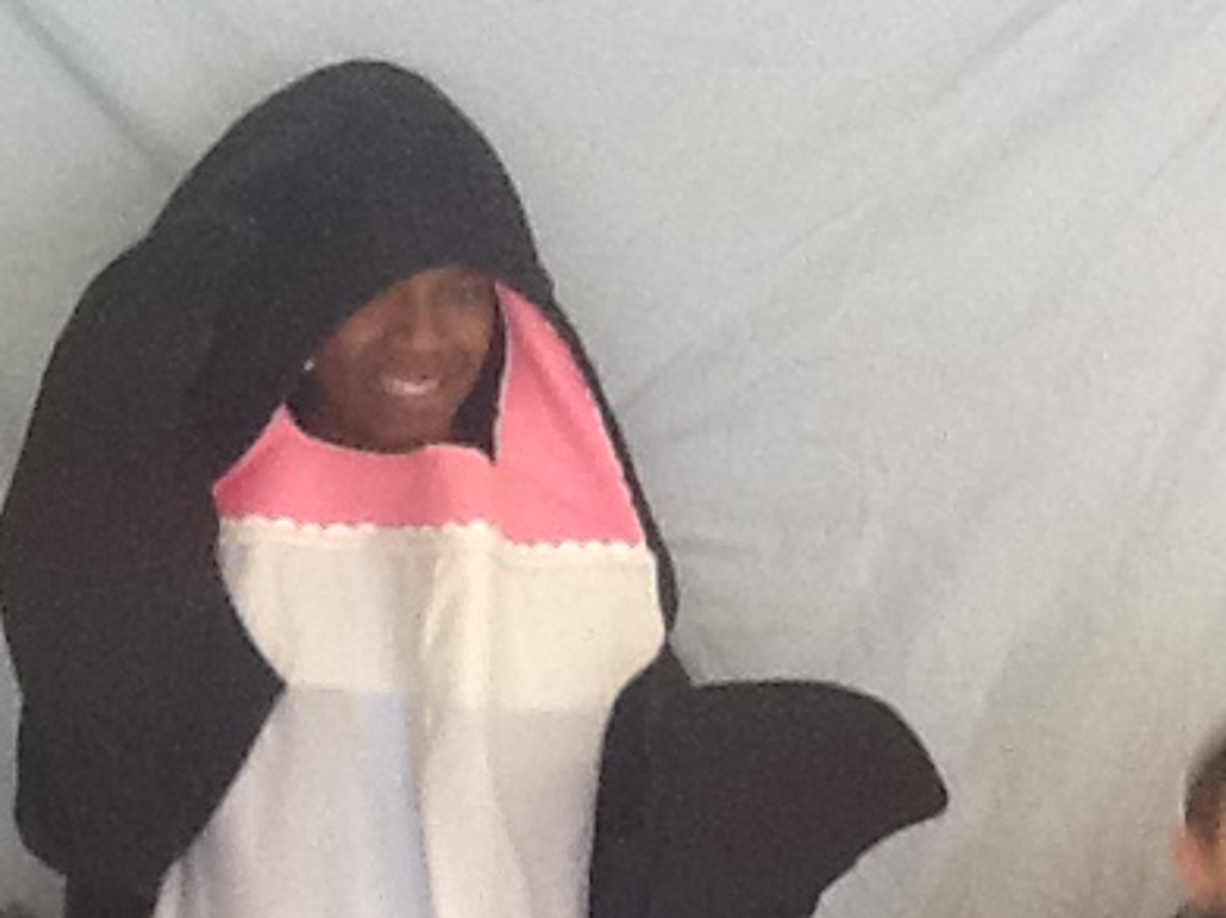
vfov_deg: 13.4
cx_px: 477
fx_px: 3824
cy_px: 999
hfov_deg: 18.2
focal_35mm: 108
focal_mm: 2.03
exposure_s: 1/30
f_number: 2.4
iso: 80
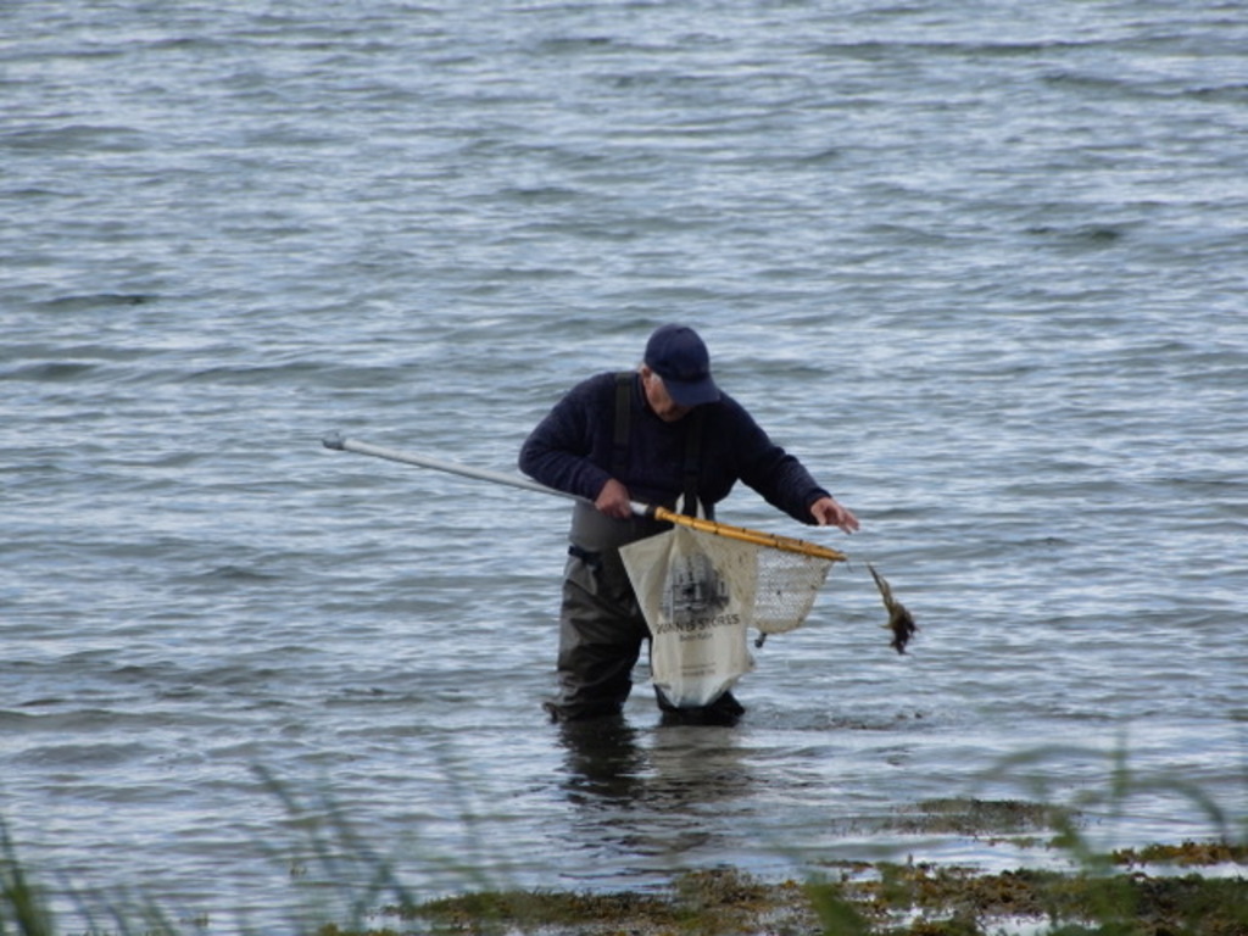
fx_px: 21632
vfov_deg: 2.5
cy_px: 468
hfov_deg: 3.3
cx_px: 624
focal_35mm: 600
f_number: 6.3
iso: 110
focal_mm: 107
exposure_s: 1/250
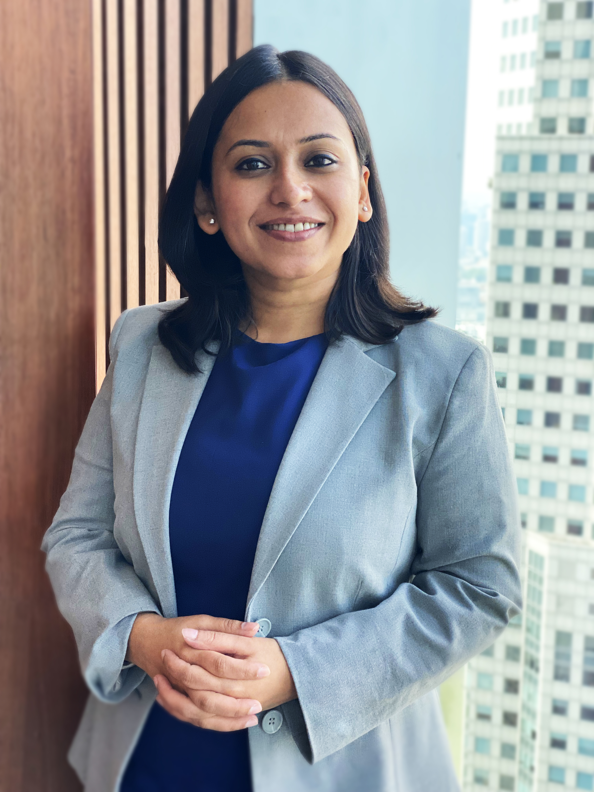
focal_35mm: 52
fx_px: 1190
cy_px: 396
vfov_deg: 36.8
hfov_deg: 28.0
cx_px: 297
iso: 160
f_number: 2
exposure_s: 1/122
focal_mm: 6
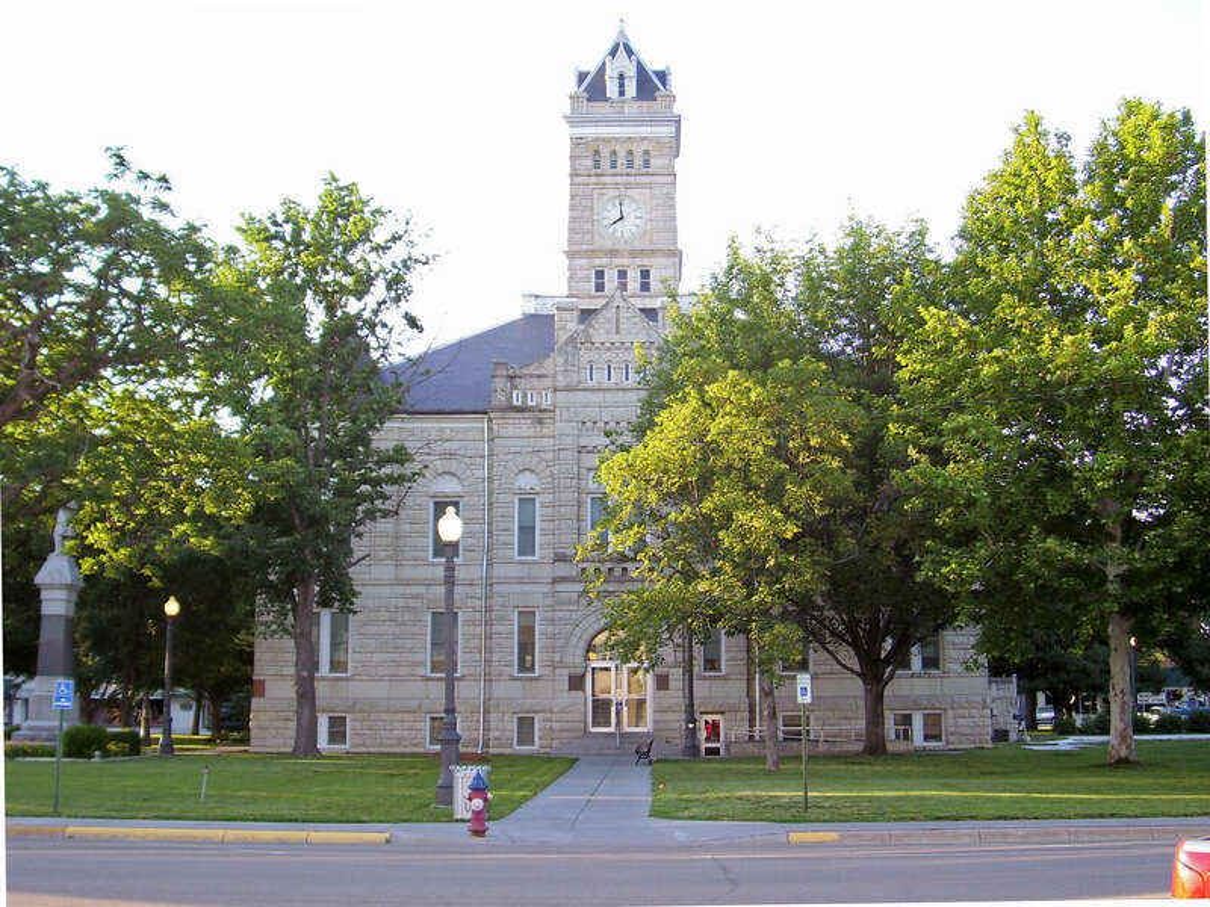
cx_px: 605
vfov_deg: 34.3
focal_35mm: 42
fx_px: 1468
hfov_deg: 44.8
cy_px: 454
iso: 80
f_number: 3
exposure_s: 1/90
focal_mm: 7
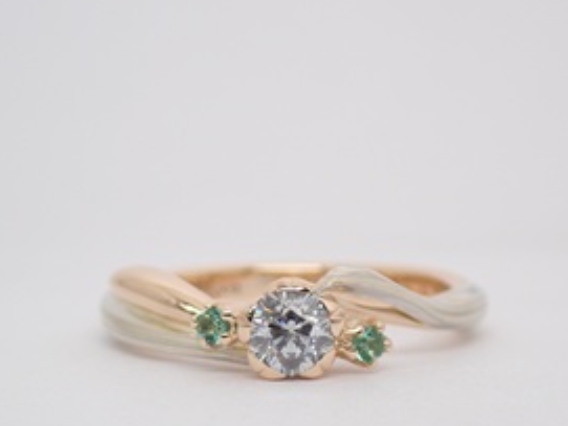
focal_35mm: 136
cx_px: 291
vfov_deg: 10.9
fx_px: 2231
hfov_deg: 14.5
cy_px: 322
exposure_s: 1/100
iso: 200
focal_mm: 14.62
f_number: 4.3
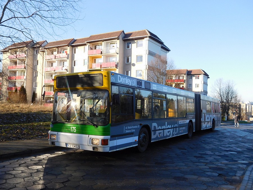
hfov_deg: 56.8
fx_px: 234
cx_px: 126
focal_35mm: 32
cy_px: 95
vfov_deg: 44.2
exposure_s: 1/400
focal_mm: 5.7
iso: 125
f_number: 3.6
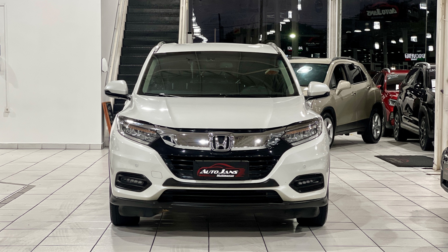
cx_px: 224
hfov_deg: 25.3
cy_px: 130
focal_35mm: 84
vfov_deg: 14.4
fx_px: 998
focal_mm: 9
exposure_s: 1/40
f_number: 2.8
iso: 320
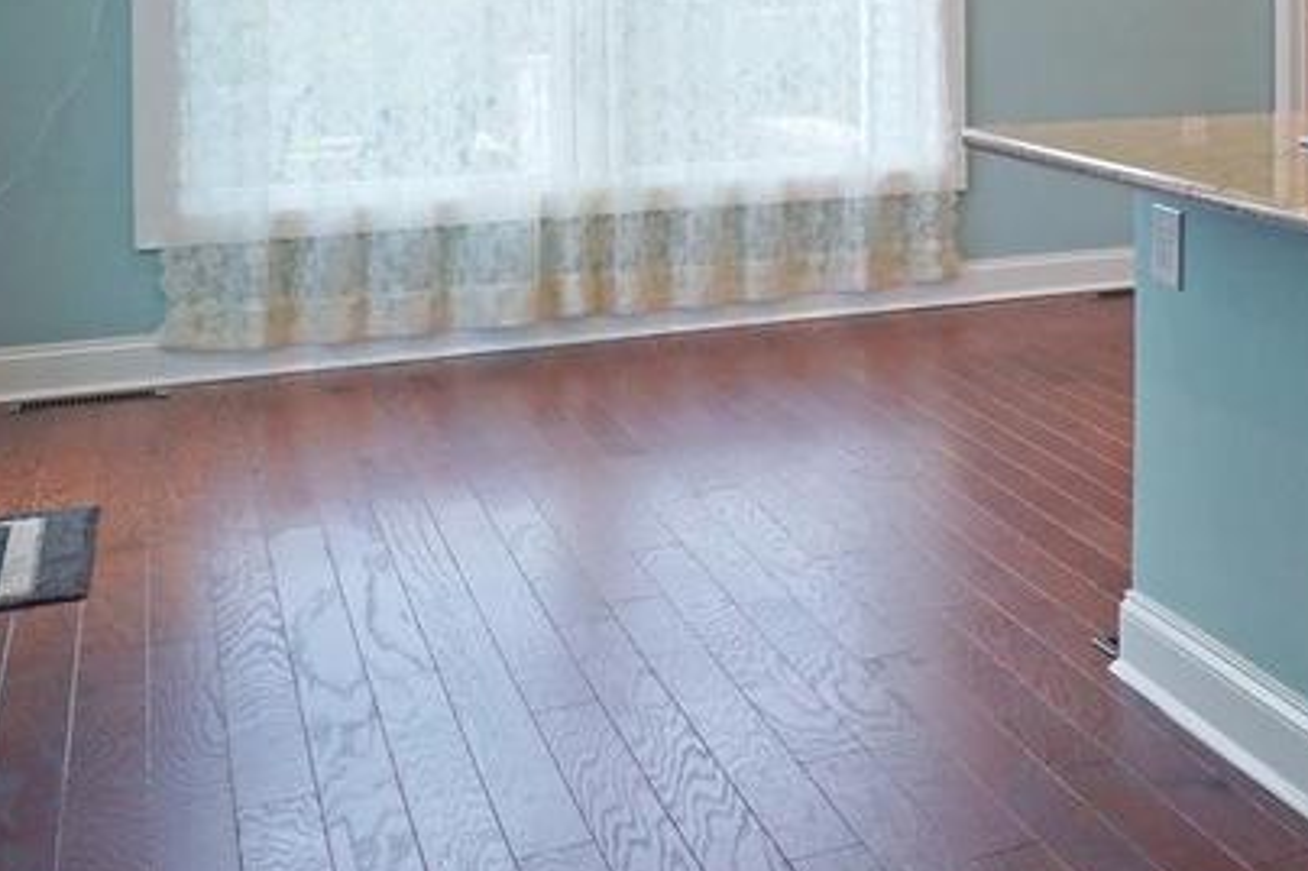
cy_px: -19
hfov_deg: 23.0
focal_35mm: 57
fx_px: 2070
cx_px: 2237
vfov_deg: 22.7
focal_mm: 16
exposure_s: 1/160
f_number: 4
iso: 1250
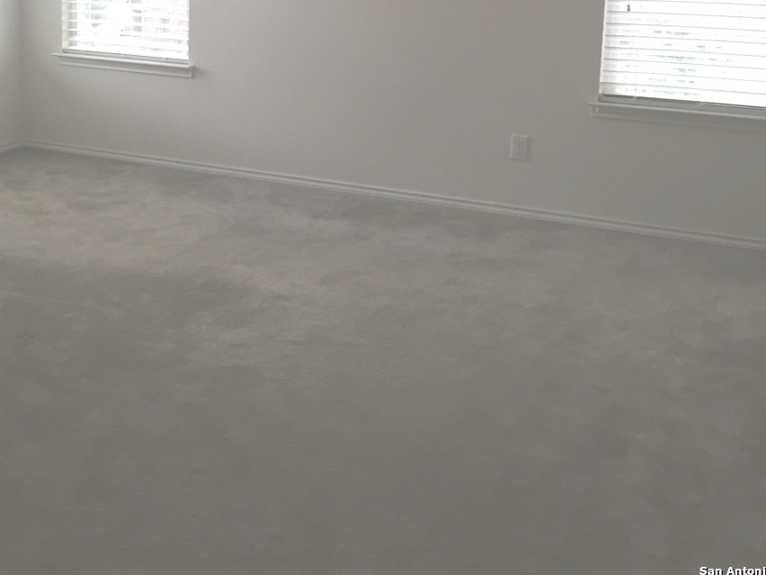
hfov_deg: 38.4
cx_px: 245
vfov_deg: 28.8
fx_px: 1084
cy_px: 93
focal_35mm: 49
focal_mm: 4.15
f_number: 2.2
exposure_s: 1/30
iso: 40
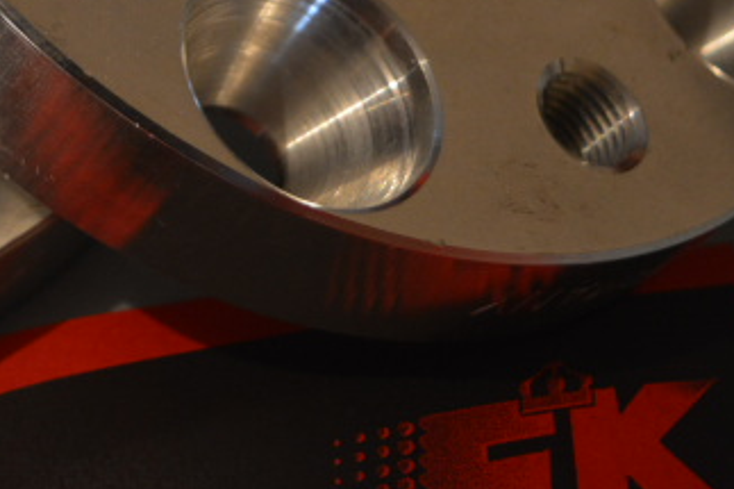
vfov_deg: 10.7
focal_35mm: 125
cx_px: -75
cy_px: -180
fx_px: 2547
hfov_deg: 15.9
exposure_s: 1/60
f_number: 4.2
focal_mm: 28
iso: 800
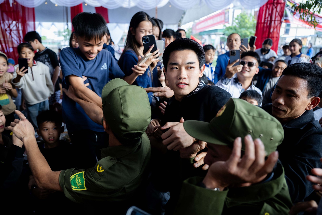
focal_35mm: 26
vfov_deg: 49.5
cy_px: 114
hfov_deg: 69.3
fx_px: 233
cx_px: 152
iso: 800
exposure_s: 1/500
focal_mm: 24
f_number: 2.8
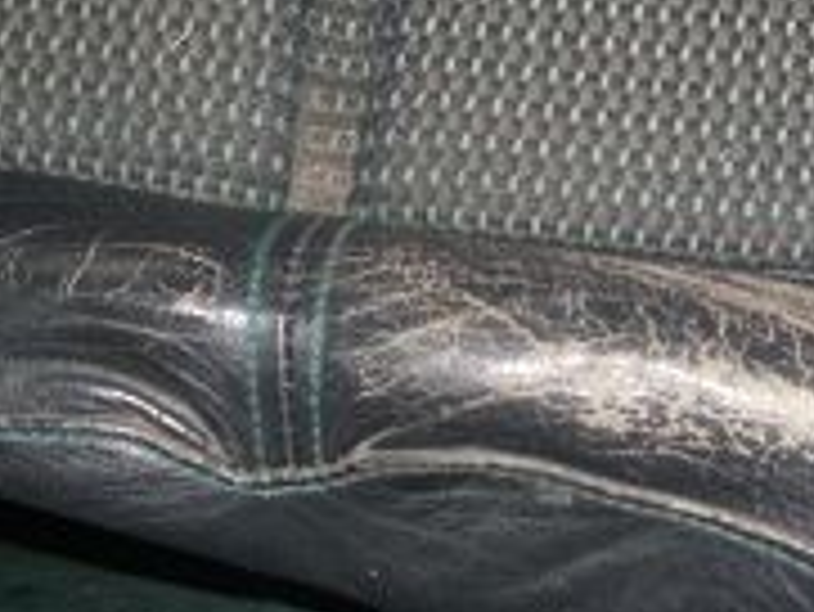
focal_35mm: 84
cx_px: 607
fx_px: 1977
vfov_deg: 17.6
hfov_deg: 23.0
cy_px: 238
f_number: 2.8
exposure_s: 1/60
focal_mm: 7.9
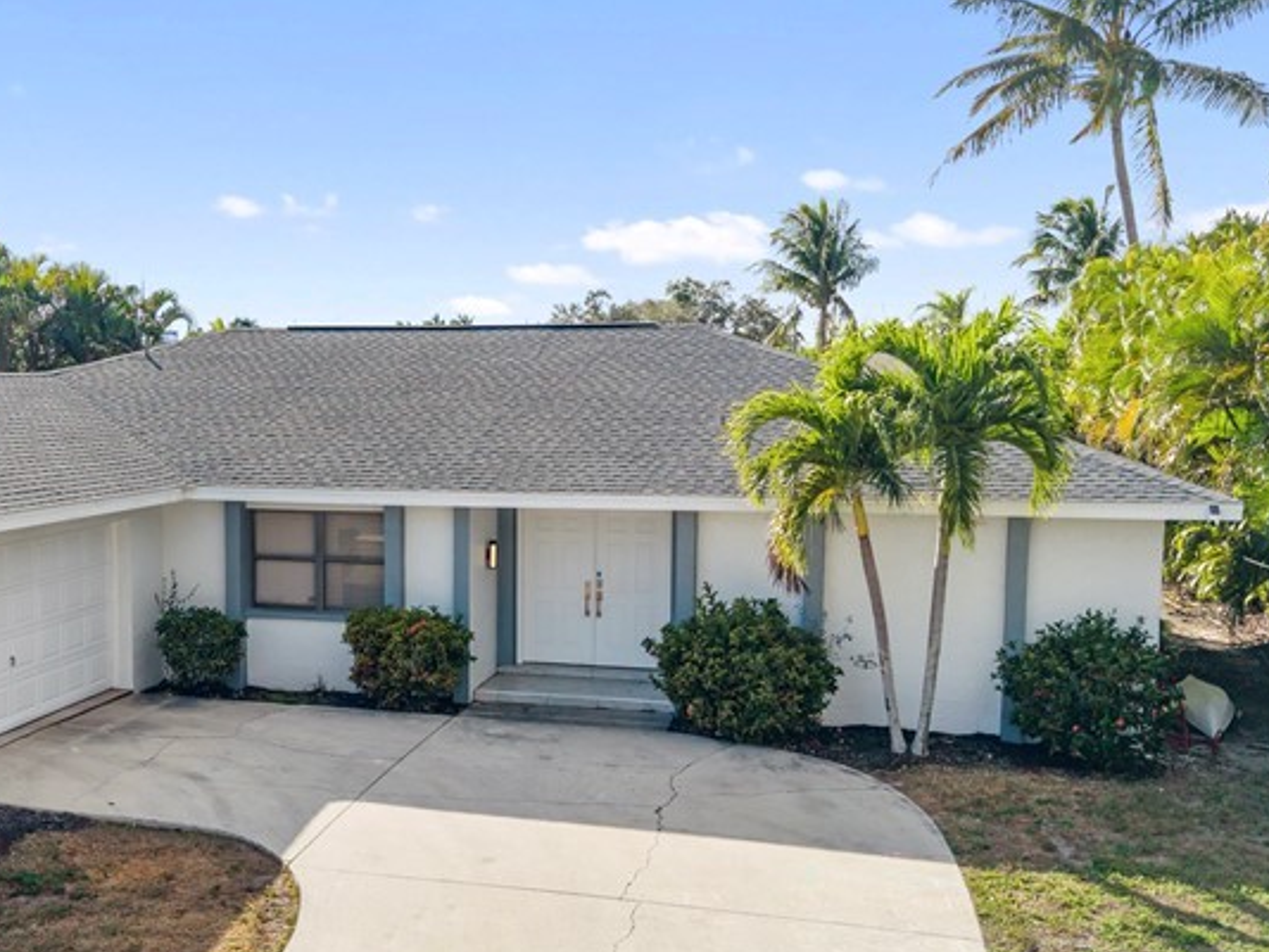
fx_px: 1687
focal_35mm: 46
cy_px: 565
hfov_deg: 40.5
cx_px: 387
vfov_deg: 31.5
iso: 100
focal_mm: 8.67
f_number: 1.8
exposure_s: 1/320
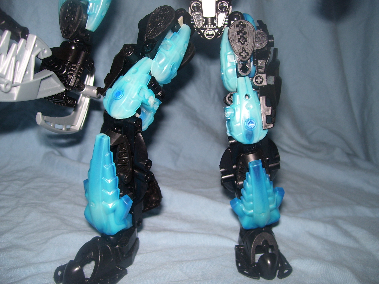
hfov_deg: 51.4
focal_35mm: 36
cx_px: 190
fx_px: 394
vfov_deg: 39.7
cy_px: 142
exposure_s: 1/60
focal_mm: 6
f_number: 2.7
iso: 80
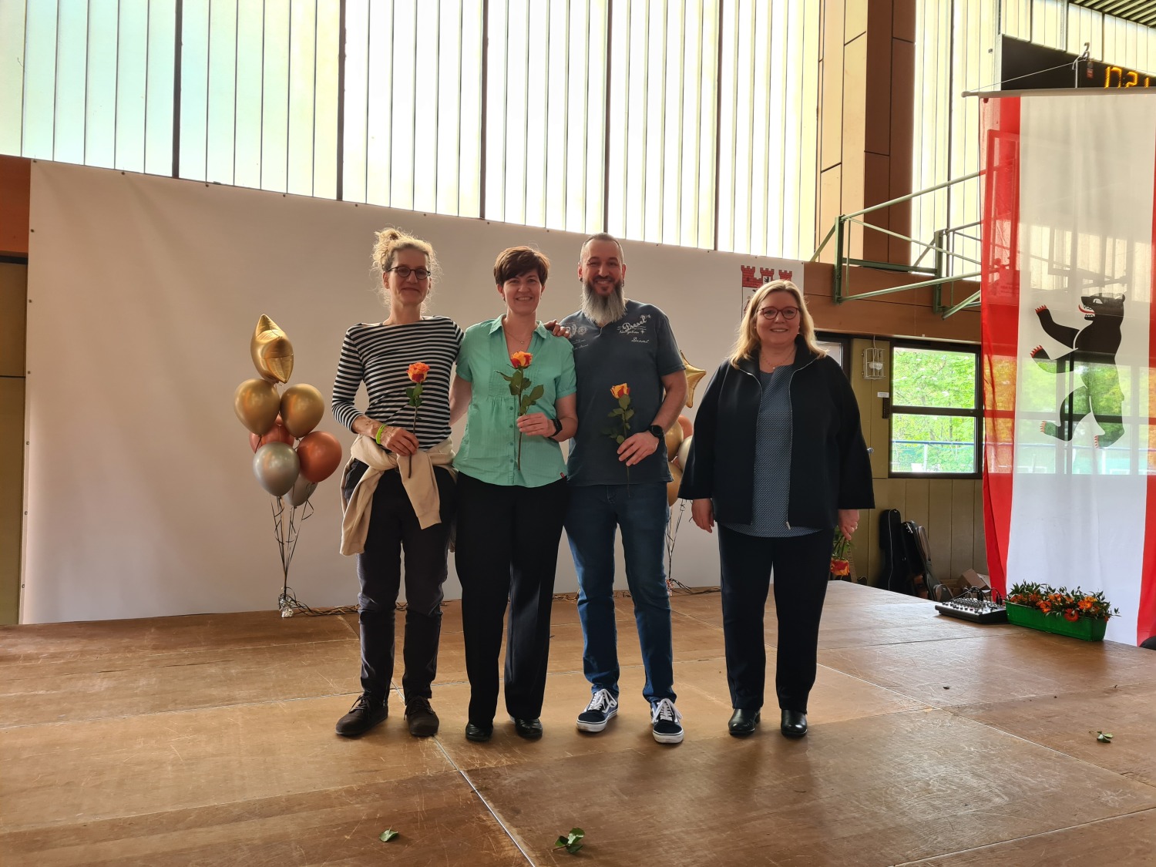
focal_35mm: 26
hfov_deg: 67.3
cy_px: 434
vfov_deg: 53.1
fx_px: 868
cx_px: 578
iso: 125
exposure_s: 1/50
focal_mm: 5.4
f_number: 1.8
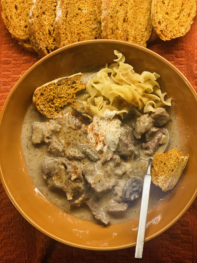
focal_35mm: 52
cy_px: 132
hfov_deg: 28.0
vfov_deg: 36.8
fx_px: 395
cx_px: 98
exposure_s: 1/40
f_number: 2
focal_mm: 6
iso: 250
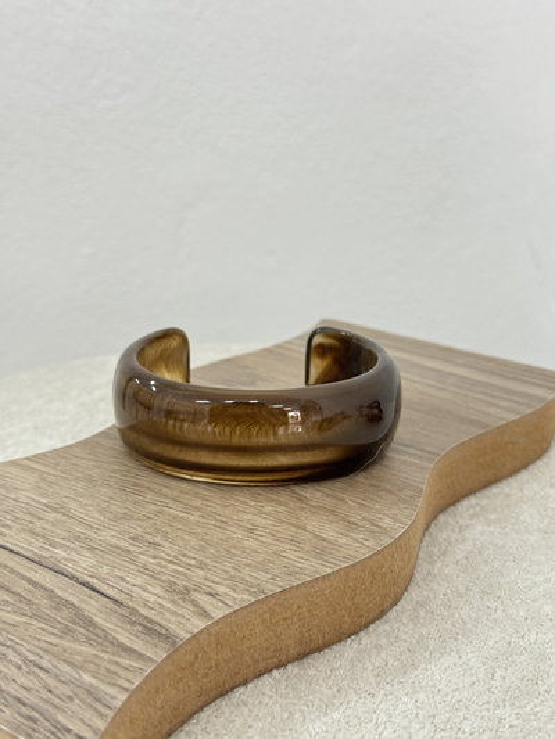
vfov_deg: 39.6
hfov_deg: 30.3
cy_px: 370
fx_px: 1026
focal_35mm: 48
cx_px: 278
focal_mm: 6.76
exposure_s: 1/33
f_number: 1.78
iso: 250
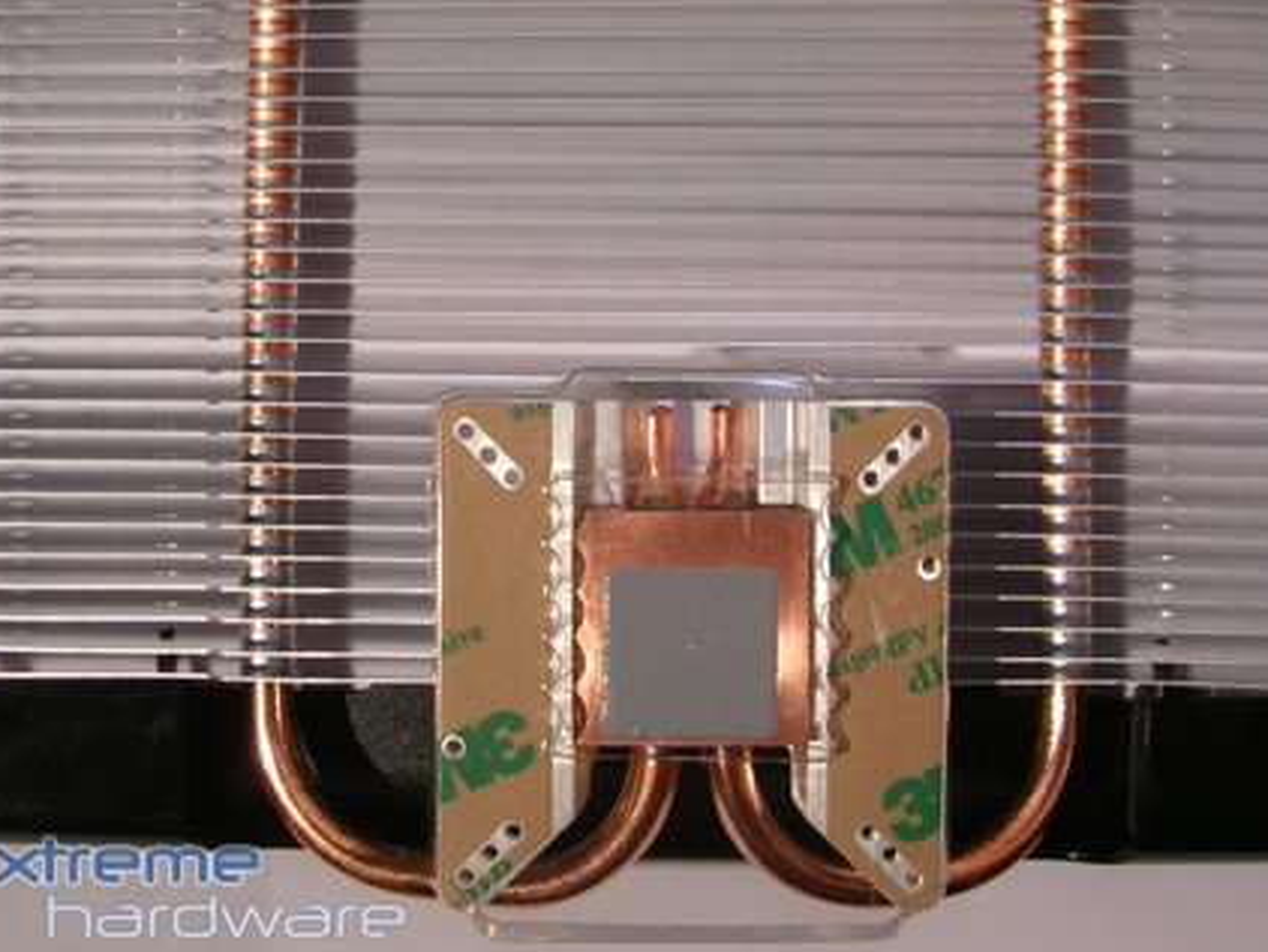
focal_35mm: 54
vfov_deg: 26.9
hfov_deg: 35.5
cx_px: 670
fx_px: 1979
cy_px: 315
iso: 50
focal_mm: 5.8
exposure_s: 1/67.2
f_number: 2.8
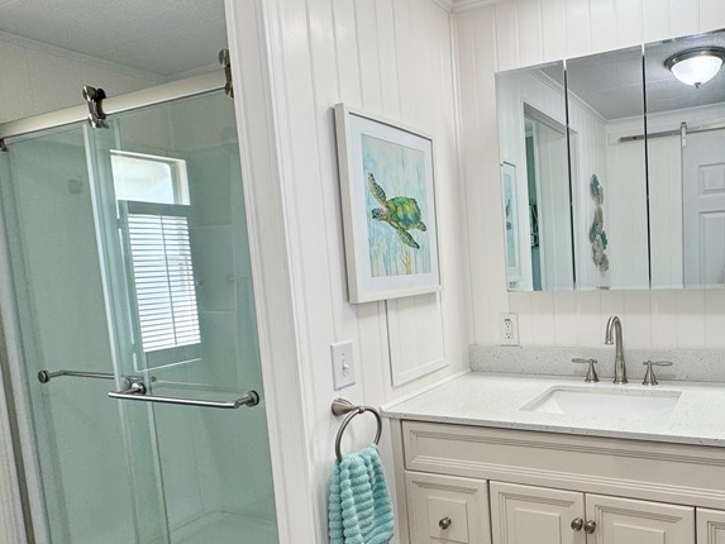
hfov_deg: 64.9
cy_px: 302
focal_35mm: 25
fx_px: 524
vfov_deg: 54.8
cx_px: 550
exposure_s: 1/120
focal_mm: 2.22
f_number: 2.2
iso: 80
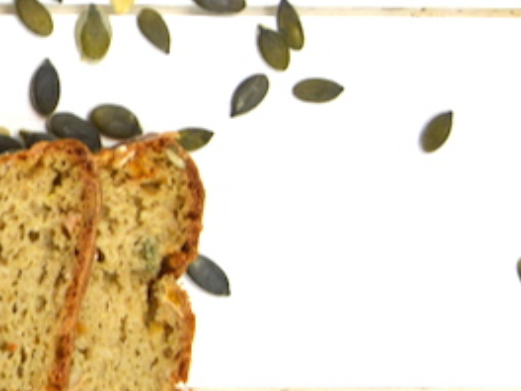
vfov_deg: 7.1
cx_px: -476
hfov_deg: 8.9
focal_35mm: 210
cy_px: 41
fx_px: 3161
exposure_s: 1/60
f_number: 5.6
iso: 200
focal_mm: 32
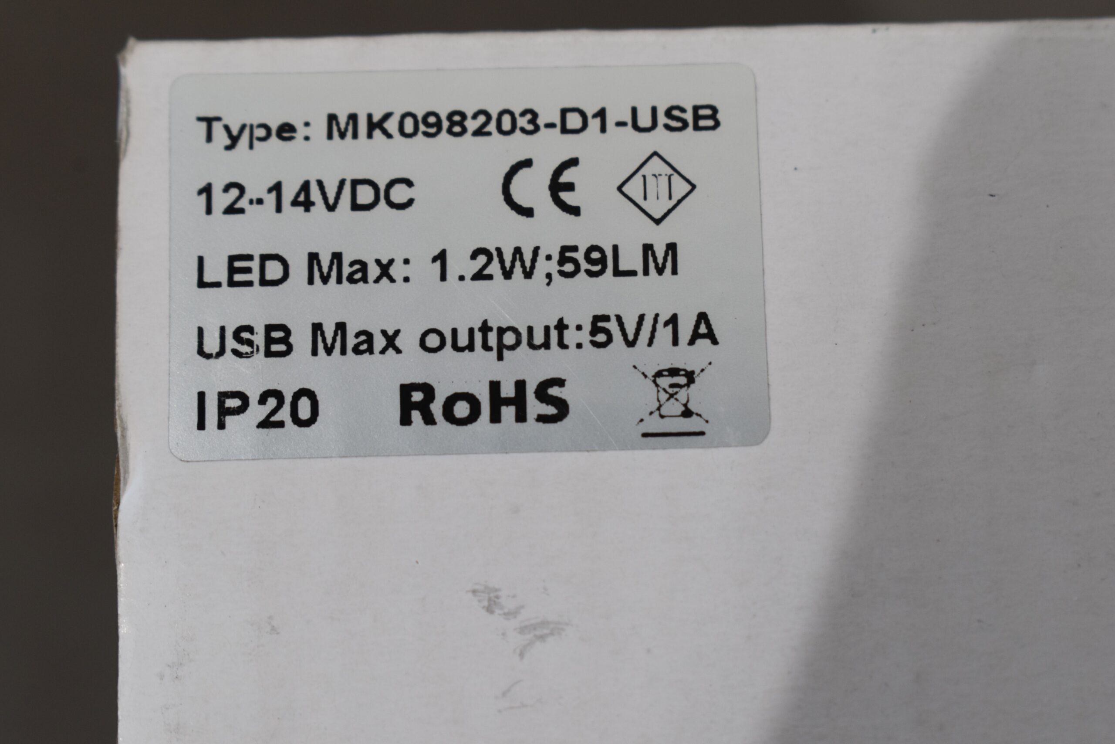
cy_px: 372
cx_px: 558
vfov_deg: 16.6
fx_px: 2555
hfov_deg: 24.6
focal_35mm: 82
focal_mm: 55
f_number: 8
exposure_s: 1/60
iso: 400
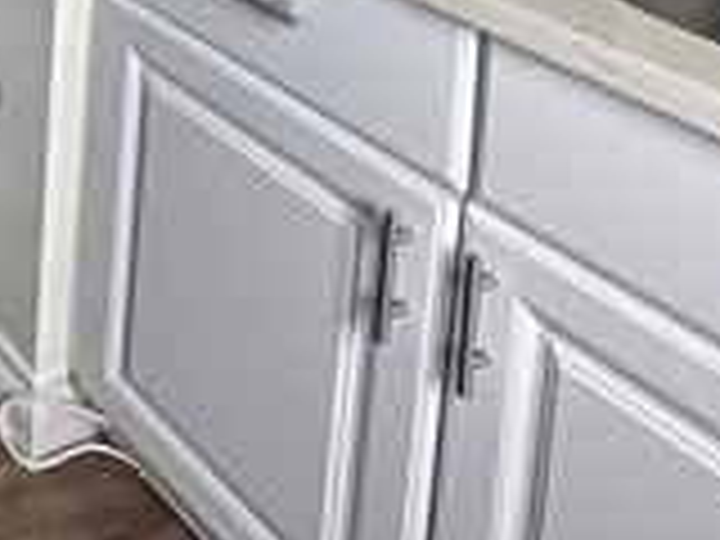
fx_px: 1165
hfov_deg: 25.6
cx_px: -364
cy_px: -459
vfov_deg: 19.1
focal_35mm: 56
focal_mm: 2.22
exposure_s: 1/60
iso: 250
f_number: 2.2
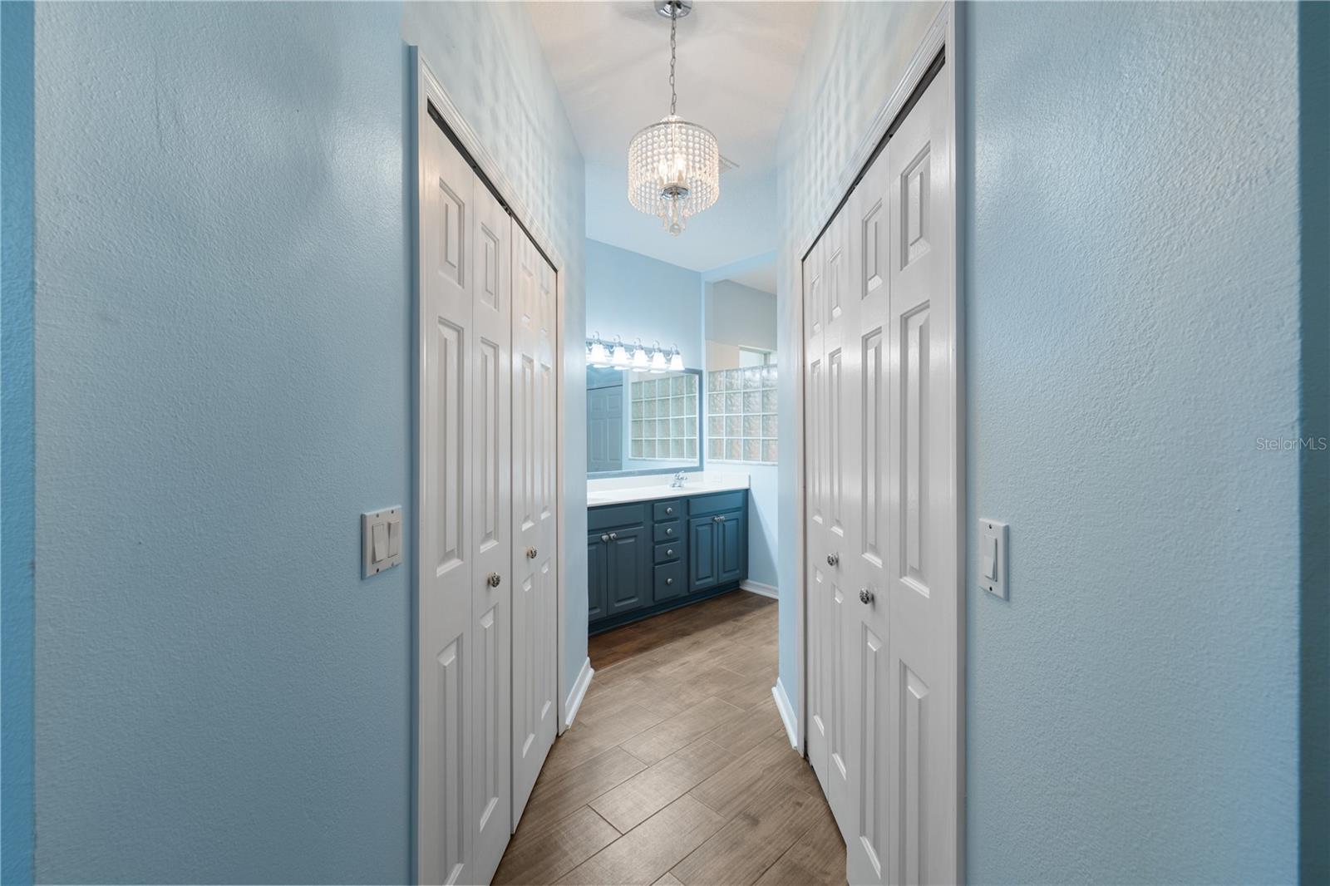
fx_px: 517
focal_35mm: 14
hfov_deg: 104.3
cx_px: 665
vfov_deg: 81.2
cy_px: 443
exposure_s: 1/4
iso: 500
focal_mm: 14
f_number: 8
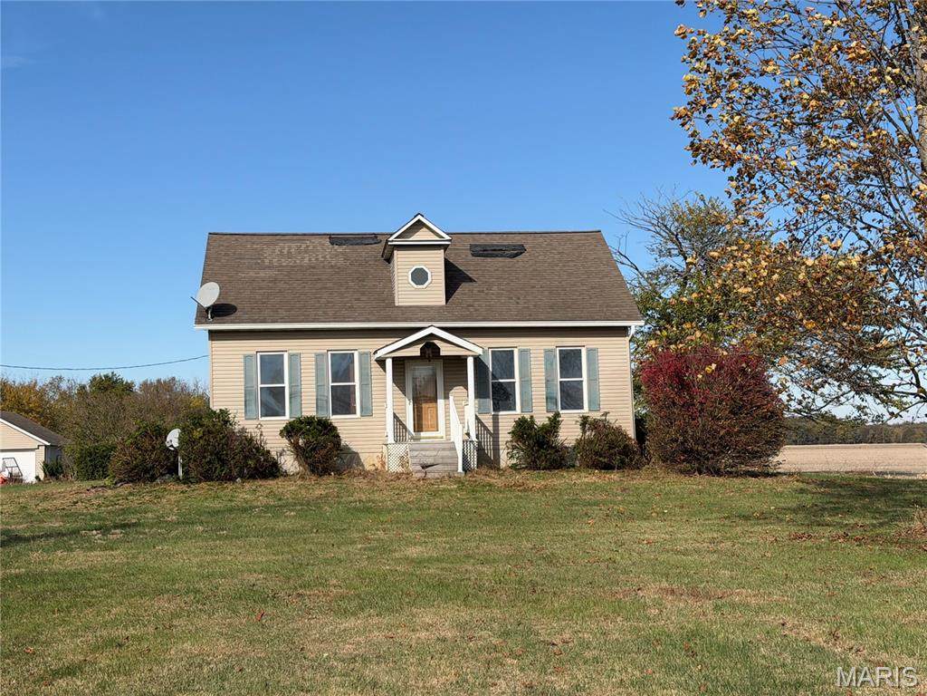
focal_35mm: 48
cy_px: 348
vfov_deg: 30.3
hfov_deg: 39.7
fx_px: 1285
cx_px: 464
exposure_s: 1/6024
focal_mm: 6.76
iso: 64
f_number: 1.78
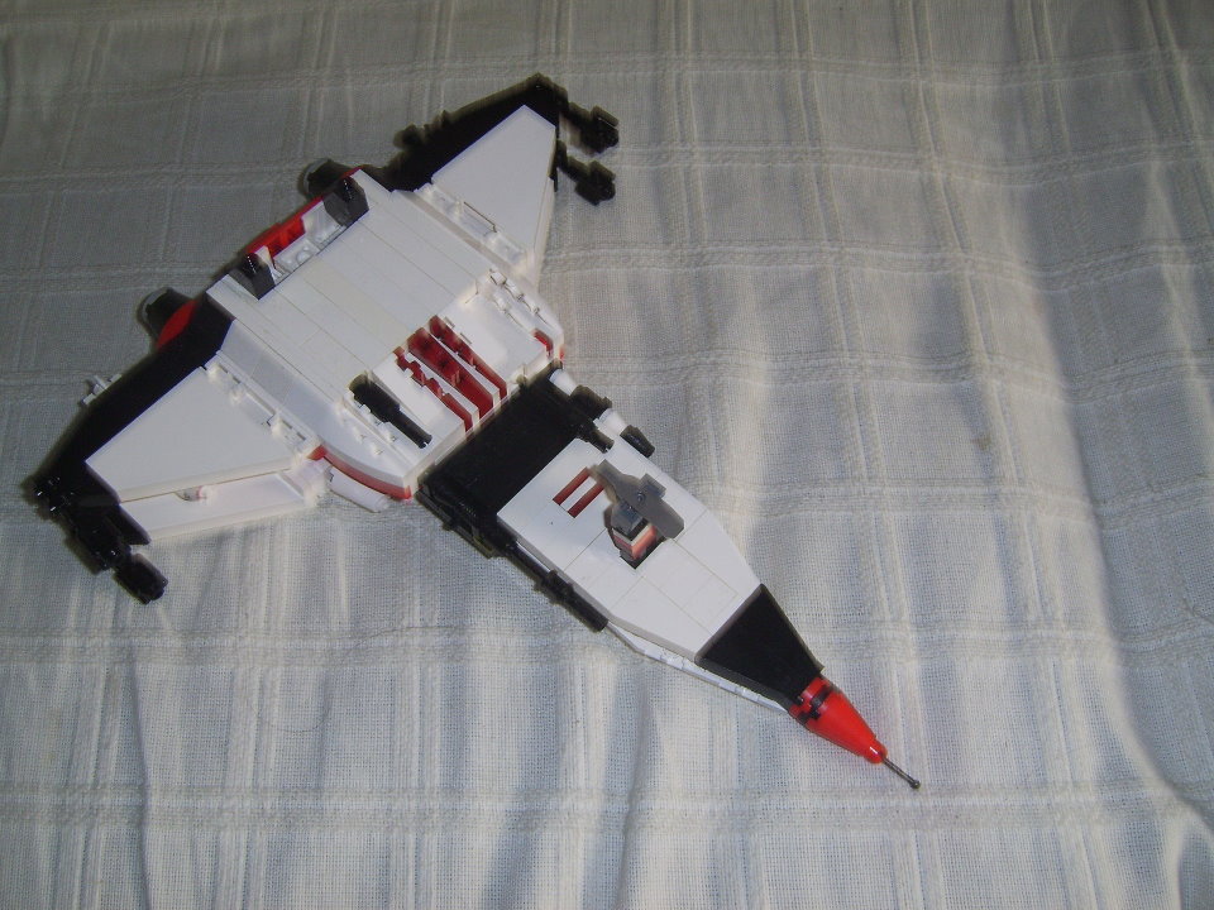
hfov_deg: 49.0
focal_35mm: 38
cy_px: 455
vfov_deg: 37.7
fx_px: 1333
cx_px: 607
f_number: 2.8
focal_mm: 7.8
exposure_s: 1/30
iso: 100
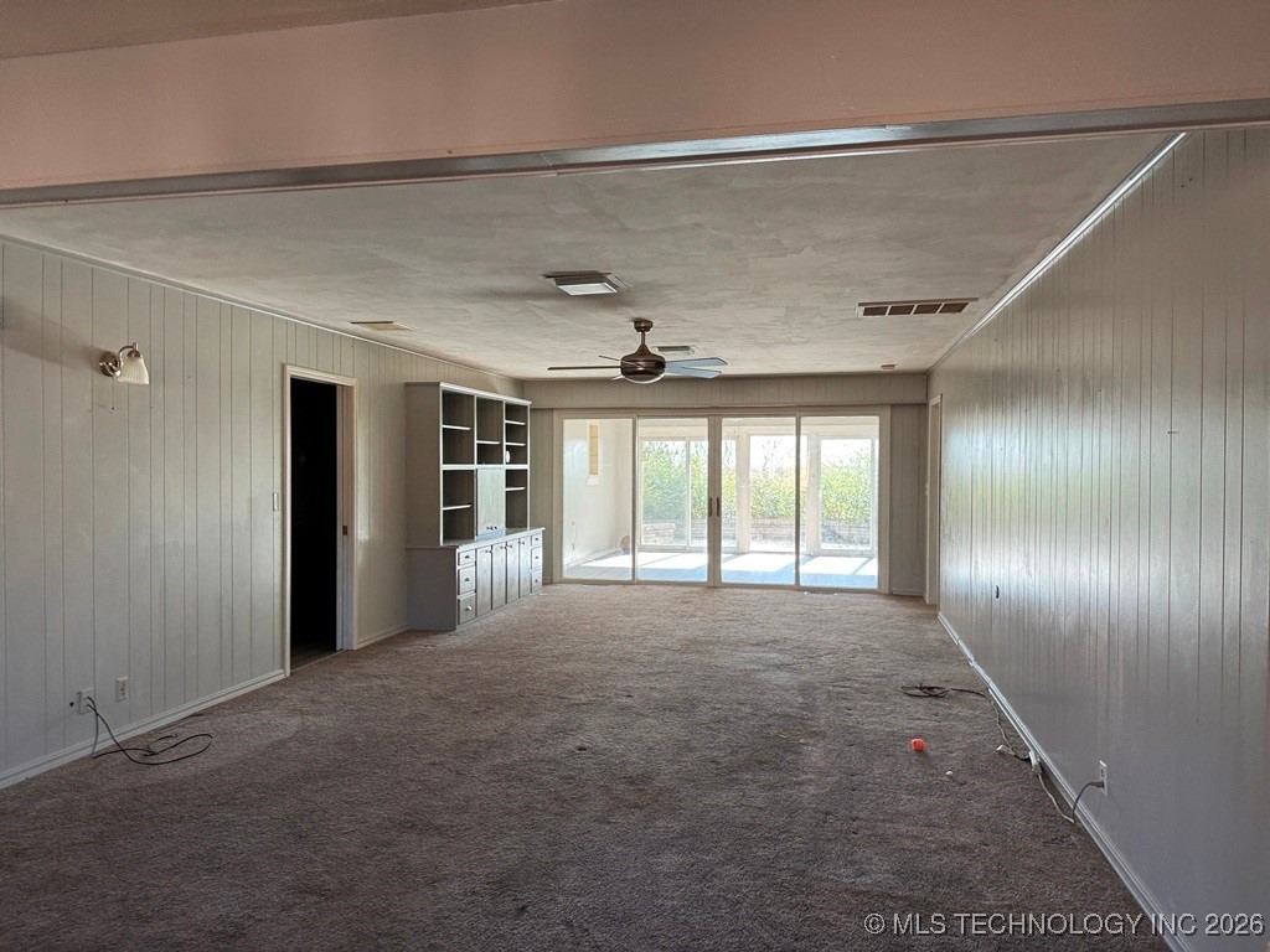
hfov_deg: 71.6
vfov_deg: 56.8
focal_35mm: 24
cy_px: 476
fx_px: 881
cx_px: 635
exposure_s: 1/121
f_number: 1.78
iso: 100
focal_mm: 6.76
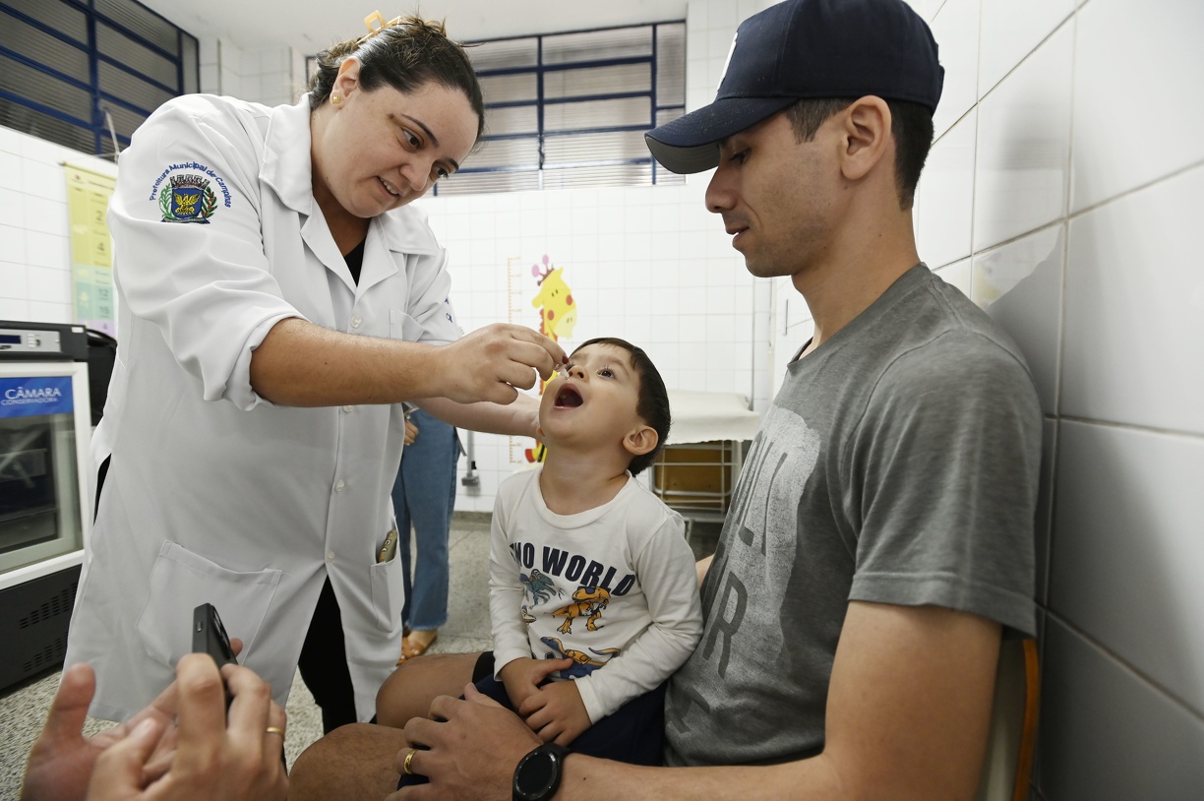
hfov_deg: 93.3
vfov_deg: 70.3
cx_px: 602
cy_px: 400
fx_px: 568
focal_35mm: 17
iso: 2000
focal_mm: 17
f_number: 4
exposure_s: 1/200
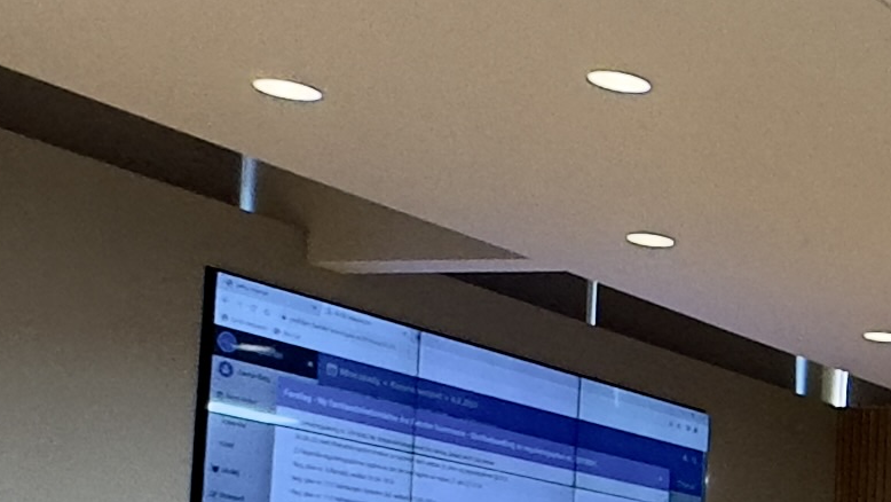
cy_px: 644
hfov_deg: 18.3
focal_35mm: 79
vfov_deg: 14.7
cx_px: 1760
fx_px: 1867
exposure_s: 1/100
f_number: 2.2
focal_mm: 2.22
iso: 80
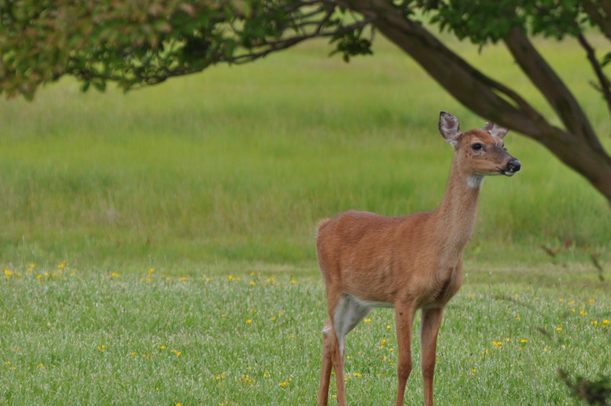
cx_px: 407
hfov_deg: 4.6
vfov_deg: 3.1
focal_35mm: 444
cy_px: 239
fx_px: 7526
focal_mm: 210
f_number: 5.3
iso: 400
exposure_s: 1/1000
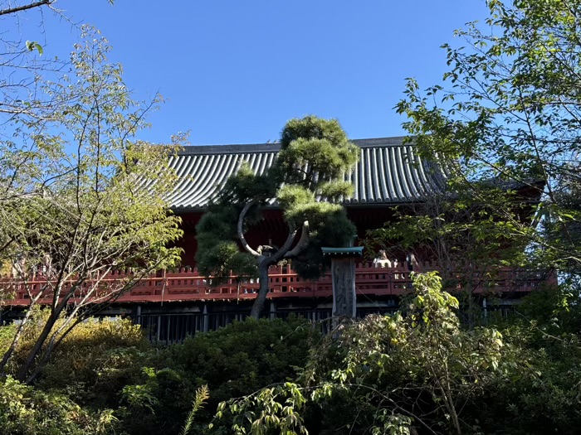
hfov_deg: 36.8
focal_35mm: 52
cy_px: 218
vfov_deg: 28.0
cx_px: 290
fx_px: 873
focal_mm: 5.96
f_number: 1.6
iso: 32
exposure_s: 1/726
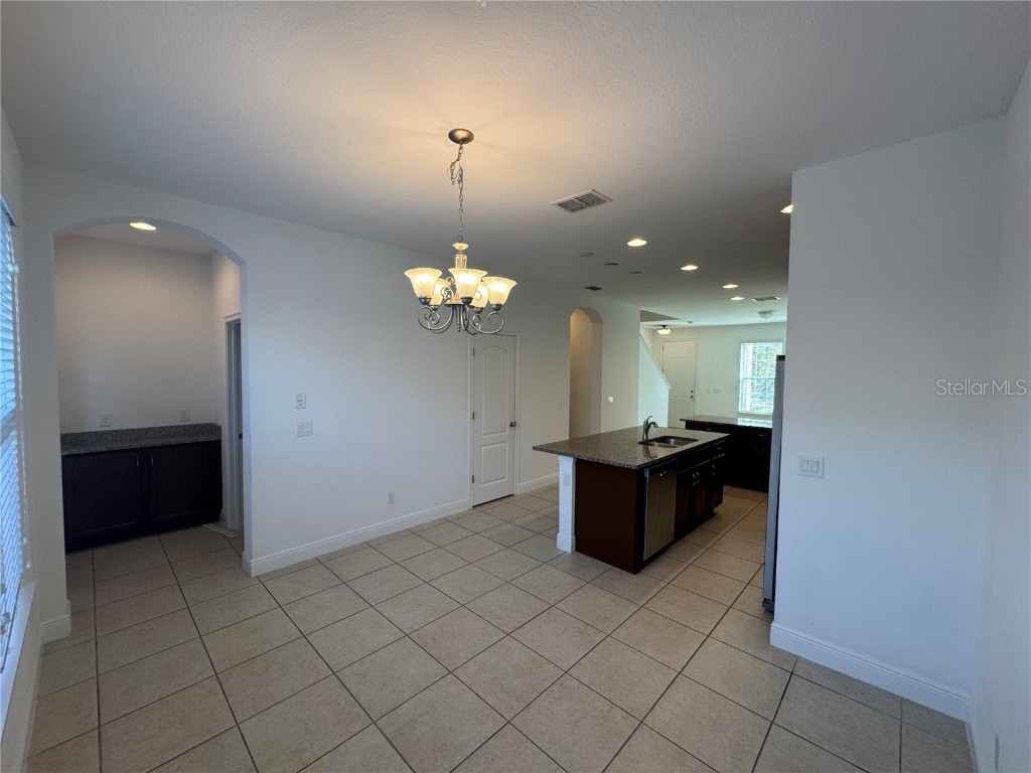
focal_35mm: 14
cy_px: 386
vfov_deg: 85.7
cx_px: 516
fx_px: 417
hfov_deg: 102.1
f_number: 2.2
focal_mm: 2.22
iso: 125
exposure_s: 1/120
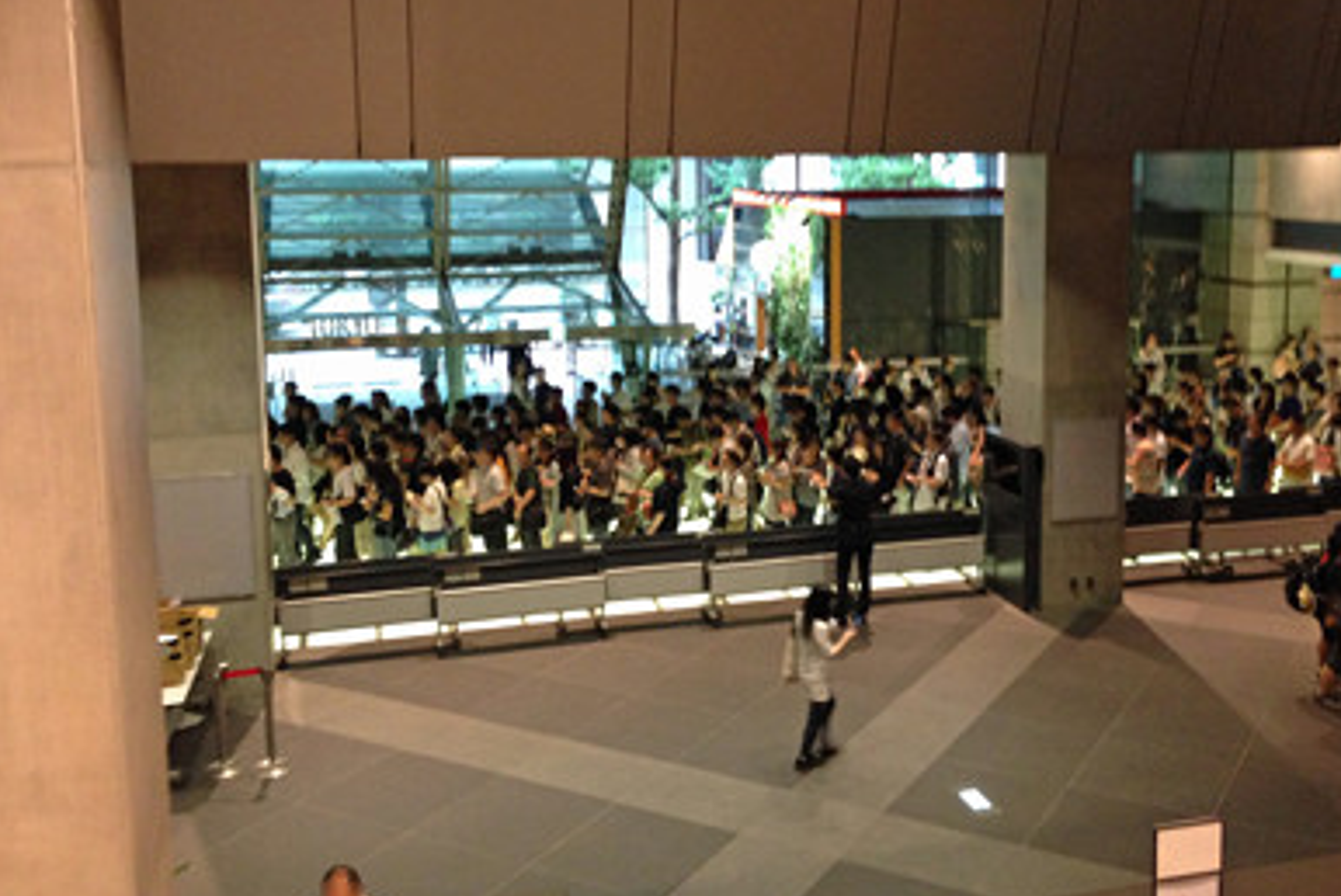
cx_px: 768
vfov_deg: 33.3
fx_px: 1491
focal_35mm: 40
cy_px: 330
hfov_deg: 48.3
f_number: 2.4
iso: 250
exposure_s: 1/20
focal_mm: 4.13
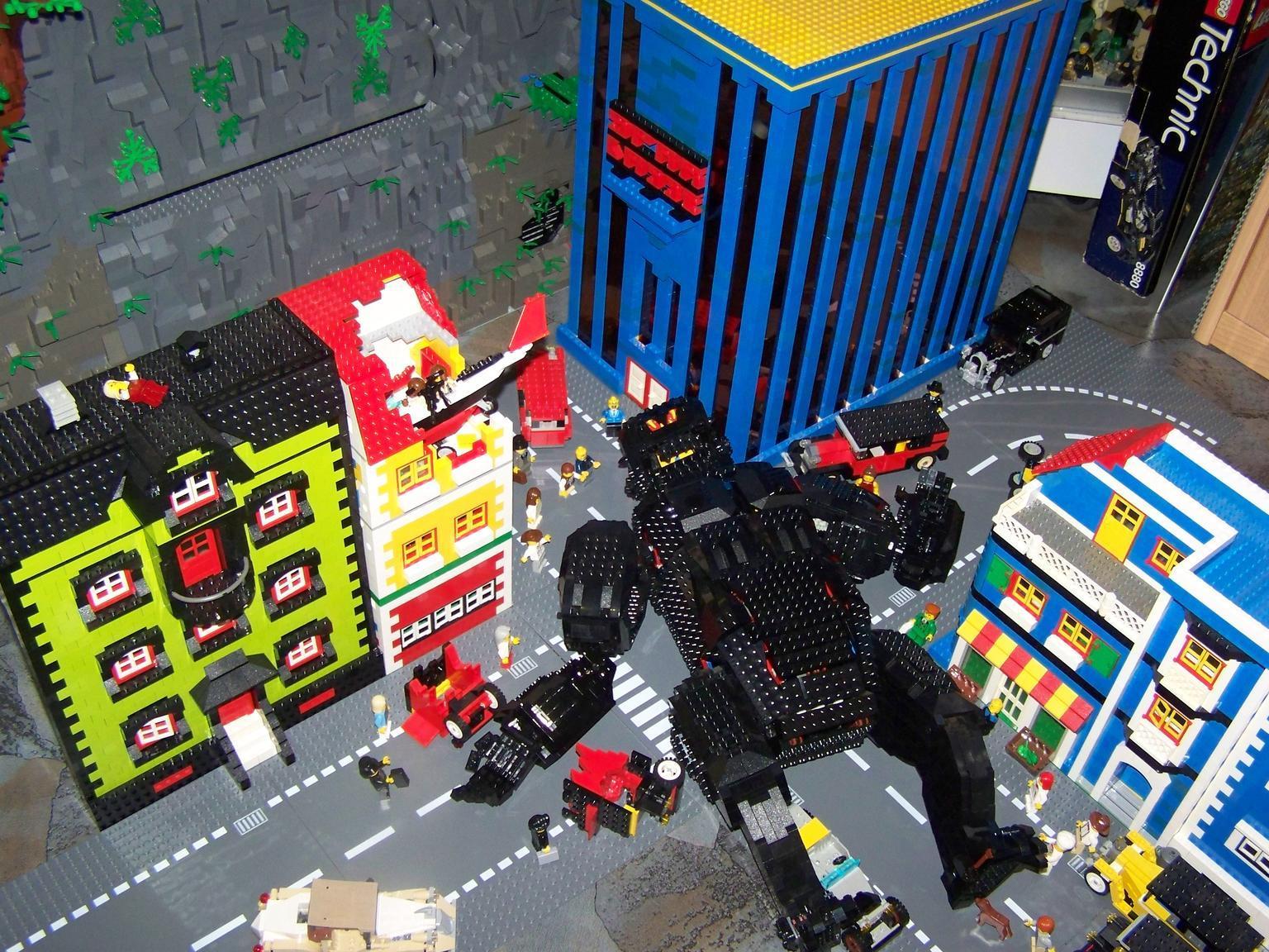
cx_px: 634
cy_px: 476
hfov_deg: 49.0
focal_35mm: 38
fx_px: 1393
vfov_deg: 37.7
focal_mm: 6.3
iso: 200
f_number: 2.8
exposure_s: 1/30
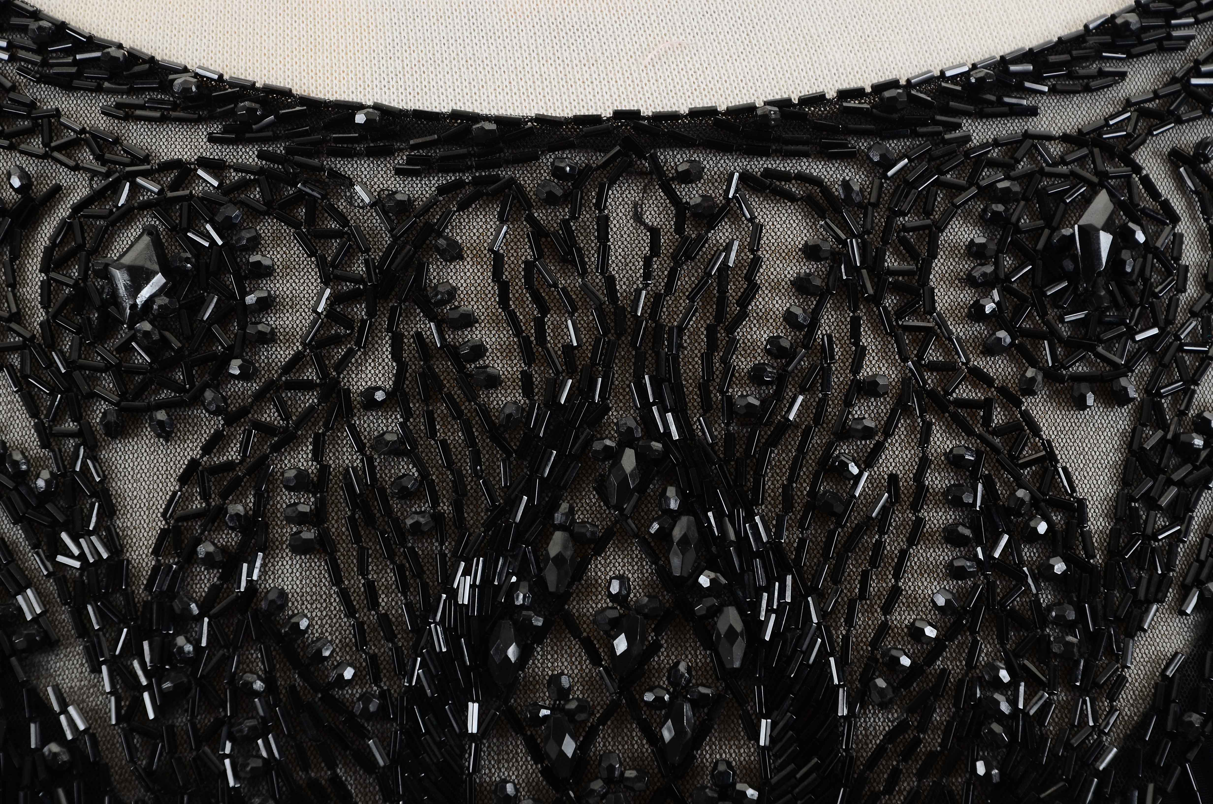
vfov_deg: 8.7
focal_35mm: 158
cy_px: 402
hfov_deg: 13.1
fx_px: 5296
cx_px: 606
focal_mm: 105
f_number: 8
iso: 160
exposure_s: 1/60
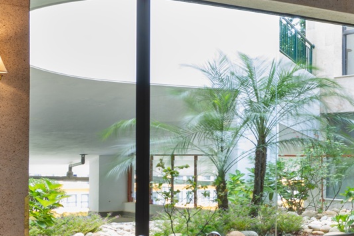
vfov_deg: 17.2
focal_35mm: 79
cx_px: 629
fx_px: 777
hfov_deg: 19.5
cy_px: 160
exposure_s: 2
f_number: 11
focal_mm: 19
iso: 100
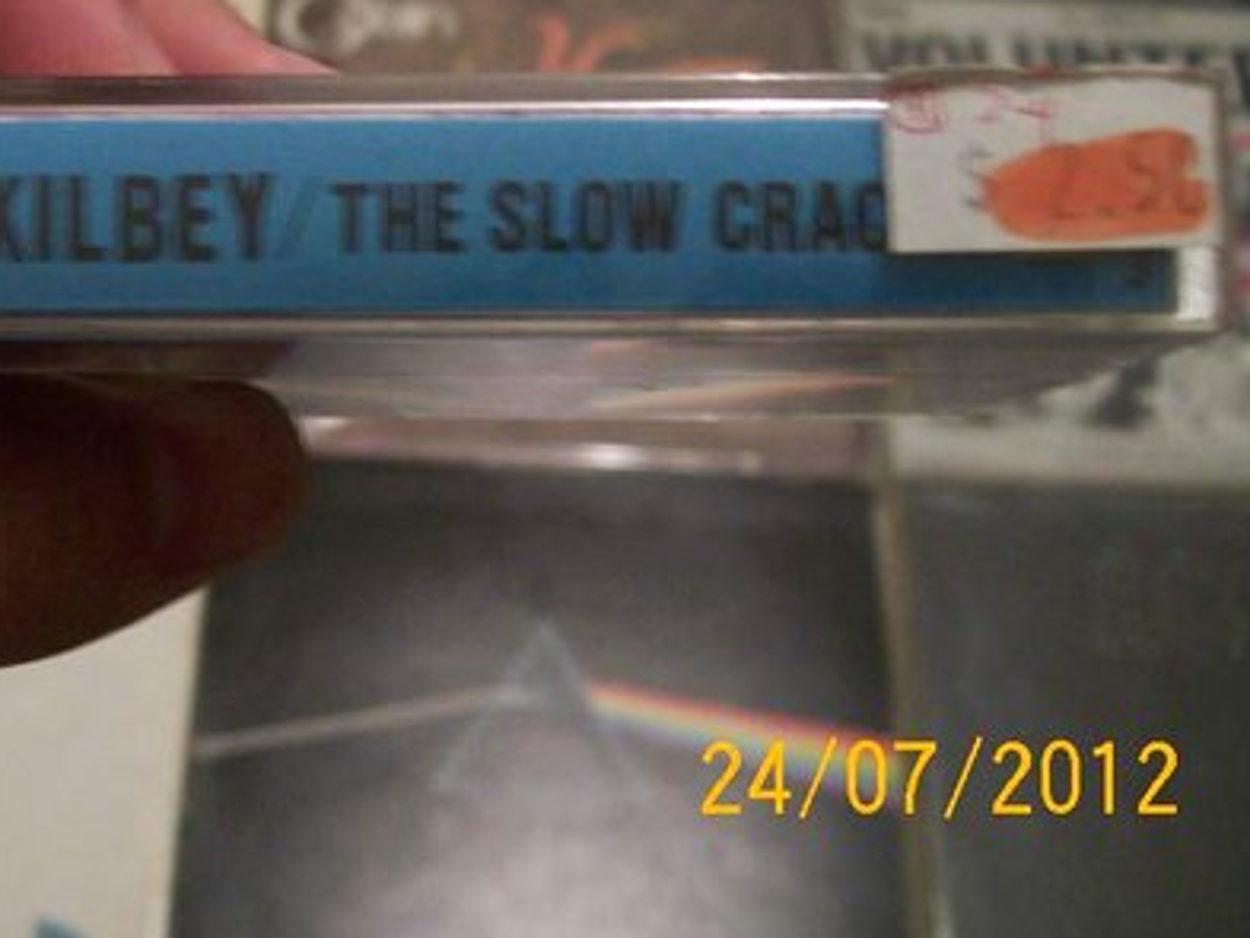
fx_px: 1987
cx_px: 324
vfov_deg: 26.3
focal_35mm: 55
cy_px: 245
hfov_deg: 34.3
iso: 160
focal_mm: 6
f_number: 2.7
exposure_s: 1/8
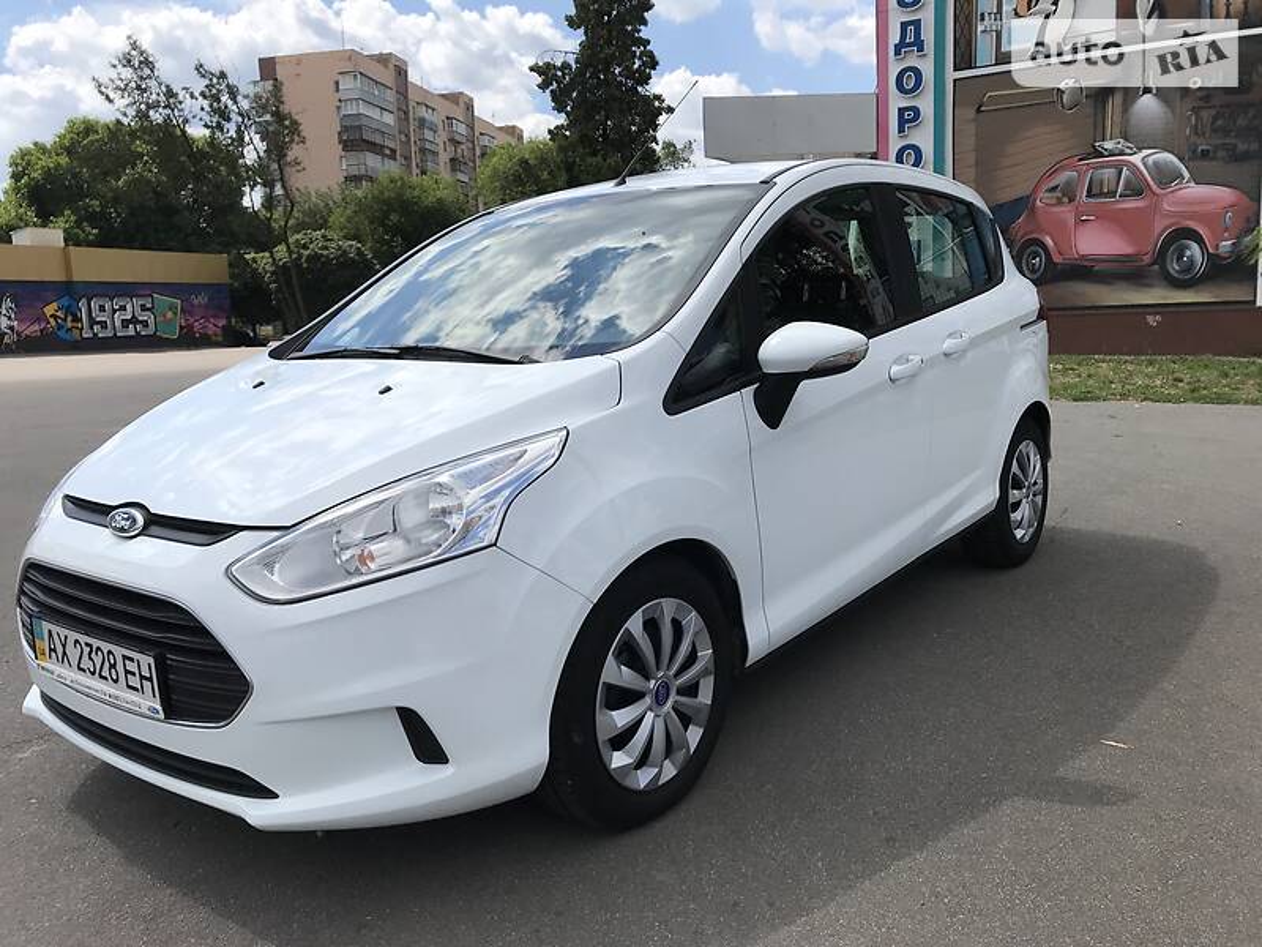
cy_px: 474
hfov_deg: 63.4
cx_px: 631
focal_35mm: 28
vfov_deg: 49.7
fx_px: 1021
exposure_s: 1/3195
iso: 20
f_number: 1.8
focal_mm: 4
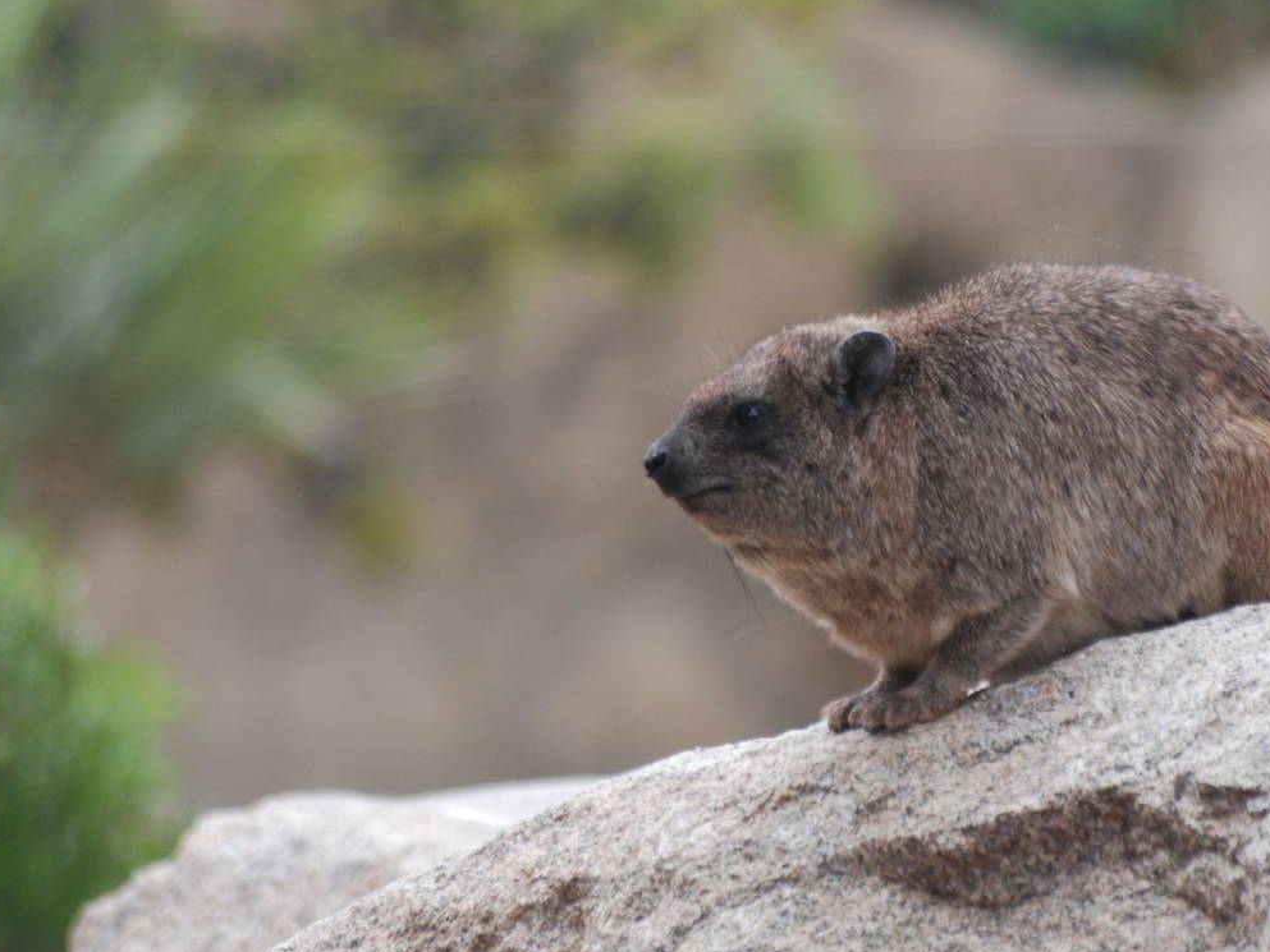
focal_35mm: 698
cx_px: 826
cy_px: 435
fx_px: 25611
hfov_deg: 2.8
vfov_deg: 2.1
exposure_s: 1/400
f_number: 5.6
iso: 400
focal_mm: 300
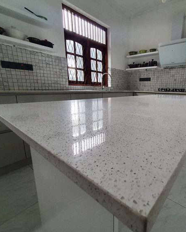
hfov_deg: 75.4
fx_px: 117
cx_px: 118
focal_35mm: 17
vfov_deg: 89.6
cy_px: 116
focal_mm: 1.8
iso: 250
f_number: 2.2
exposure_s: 1/60
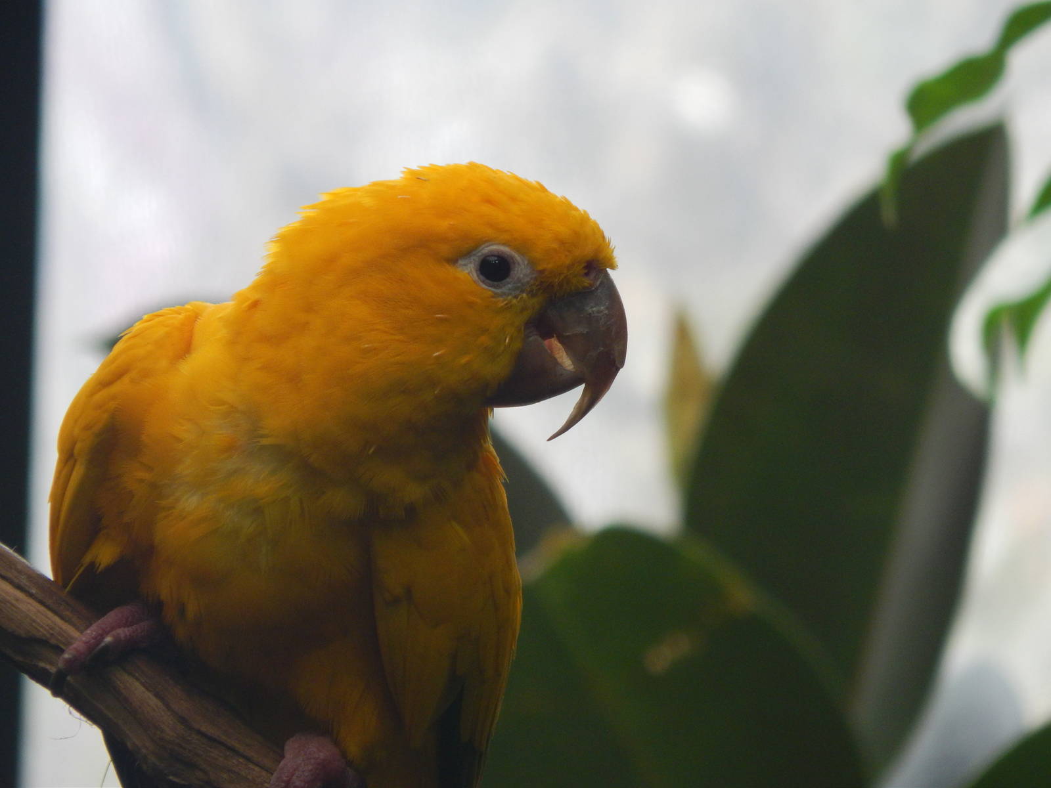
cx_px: 526
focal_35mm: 675
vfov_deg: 2.2
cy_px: 394
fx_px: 20494
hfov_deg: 2.9
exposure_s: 1/125
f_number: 5.8
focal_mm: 120
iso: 280
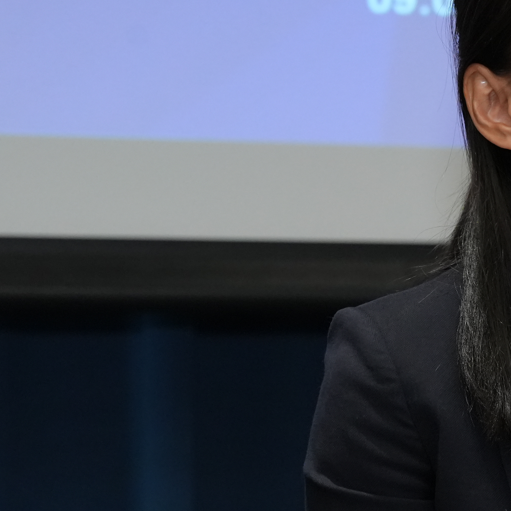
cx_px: 718
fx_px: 5929
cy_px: 329
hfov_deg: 4.9
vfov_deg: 4.9
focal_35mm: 355
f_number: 6.3
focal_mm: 121
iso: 4000
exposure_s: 1/100
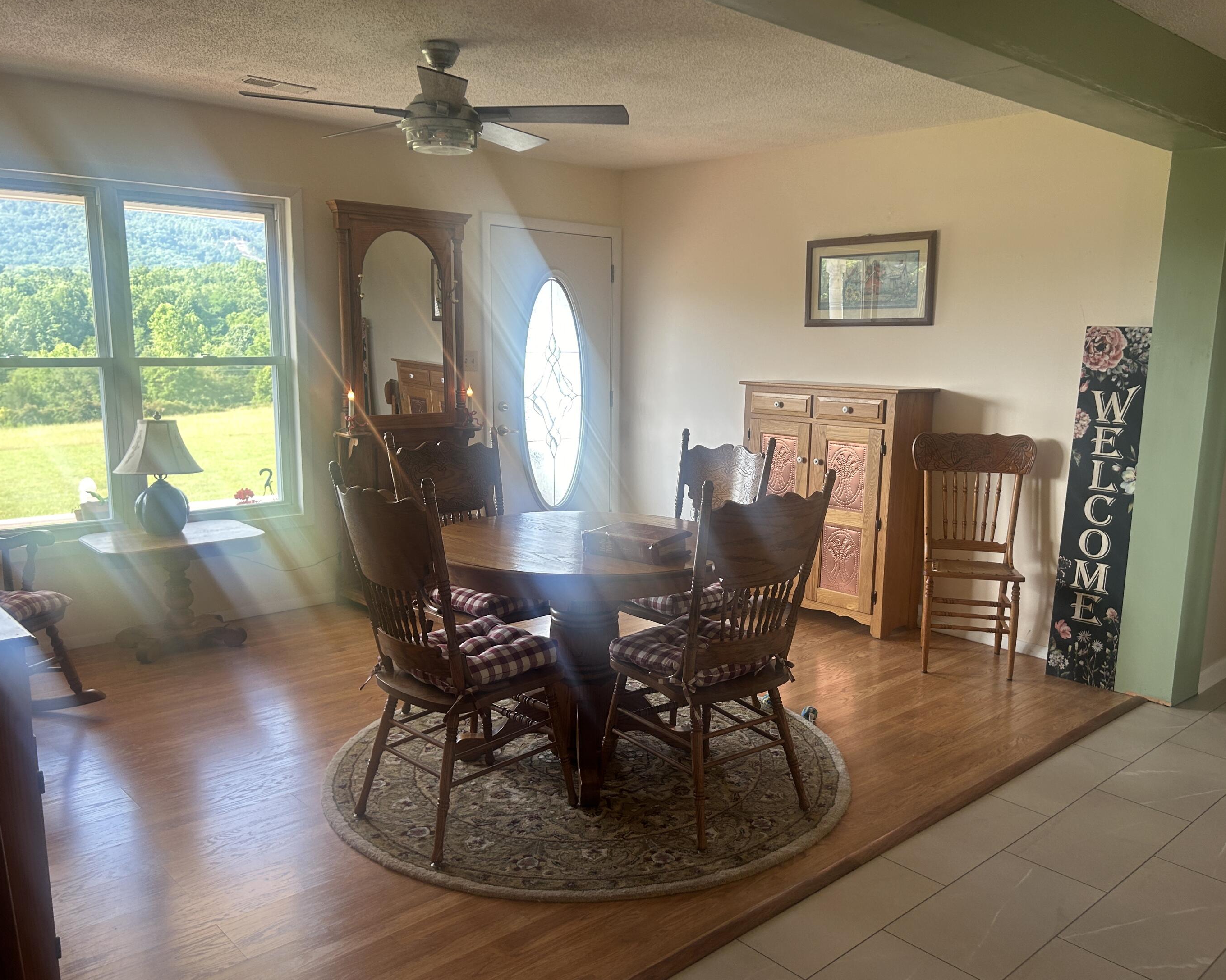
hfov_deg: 62.1
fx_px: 1016
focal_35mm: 28
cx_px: 666
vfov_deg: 51.5
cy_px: 502
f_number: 1.5
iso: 64
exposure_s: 1/120
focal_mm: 5.7
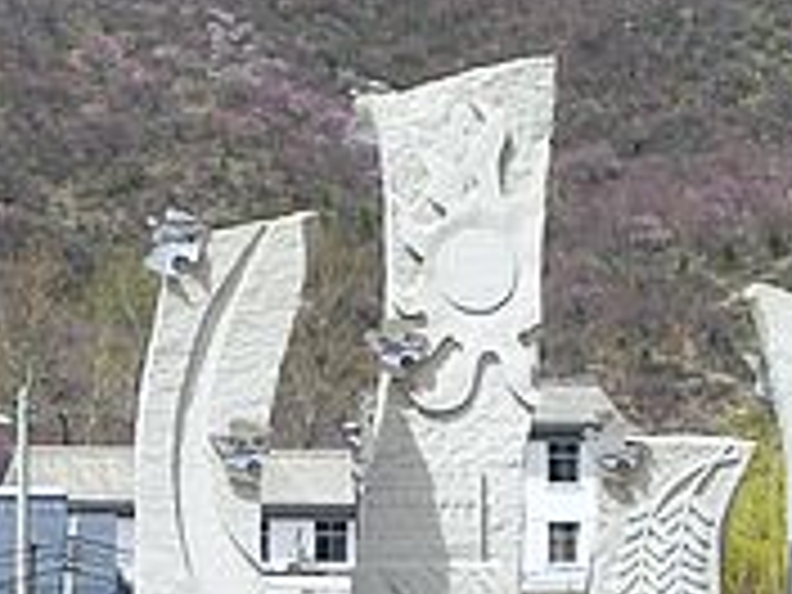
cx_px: 392
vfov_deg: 5.7
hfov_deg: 7.6
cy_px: 495
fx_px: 5926
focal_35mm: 259
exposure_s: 1/400
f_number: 5.2
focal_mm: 18.6
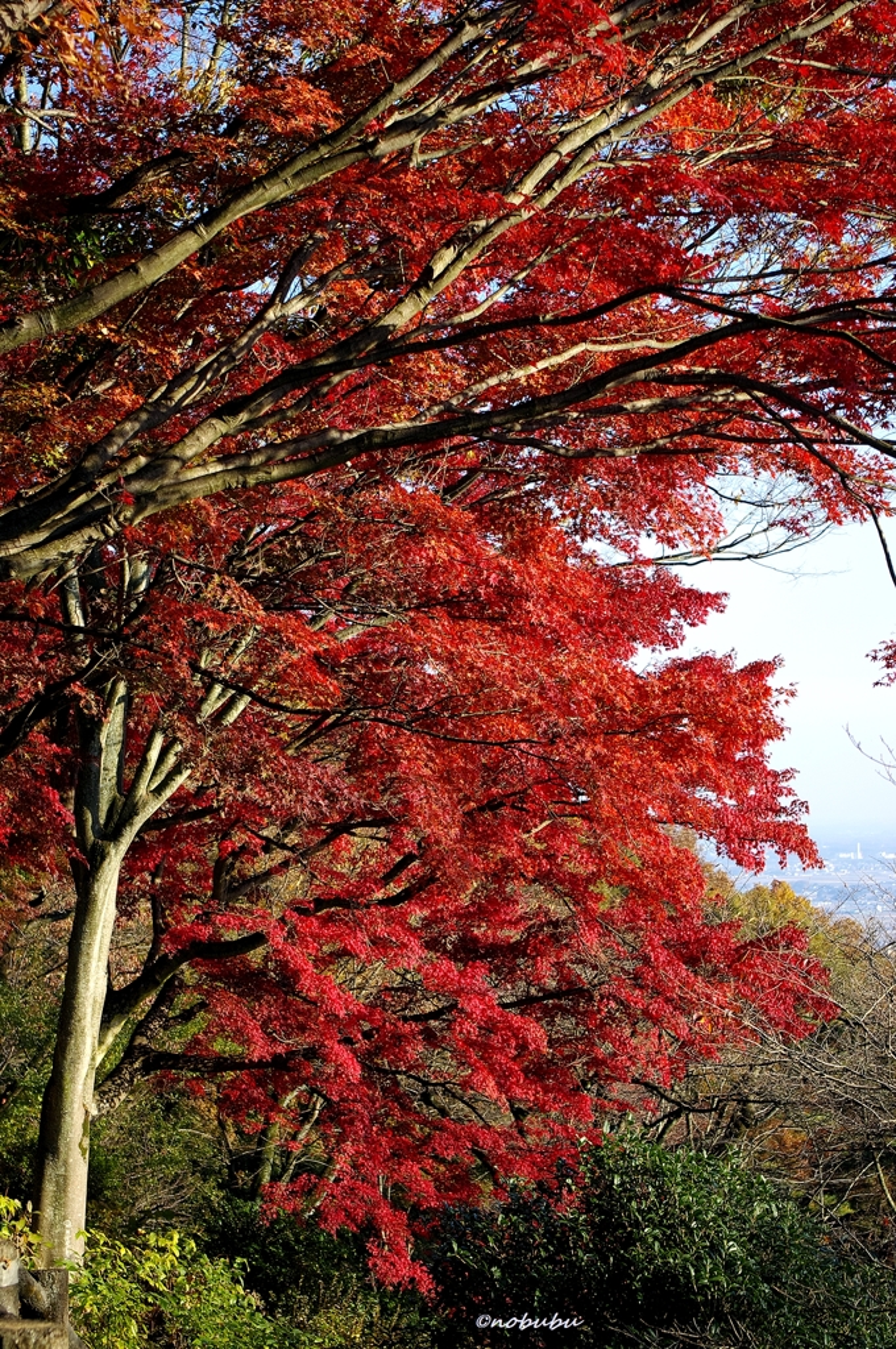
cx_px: 448
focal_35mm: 82
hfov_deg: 16.6
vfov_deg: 24.8
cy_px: 674
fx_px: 3069
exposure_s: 1/125
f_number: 5.6
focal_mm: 55
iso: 100
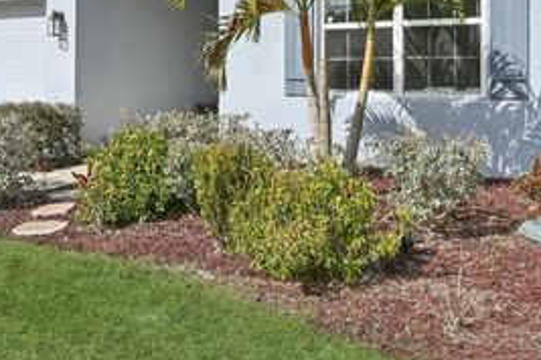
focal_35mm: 45
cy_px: 56
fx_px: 676
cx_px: 237
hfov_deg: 43.5
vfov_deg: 29.0
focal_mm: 24
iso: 1000
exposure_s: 1/5000
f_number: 8
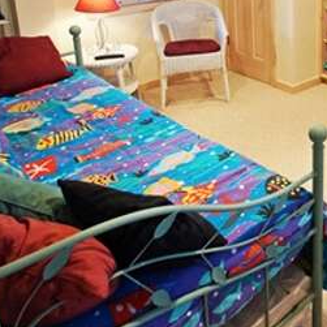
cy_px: 16
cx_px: 323
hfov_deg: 38.3
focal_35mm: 39
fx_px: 417
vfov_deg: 38.9
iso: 800
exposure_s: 1/60
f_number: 4
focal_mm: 10
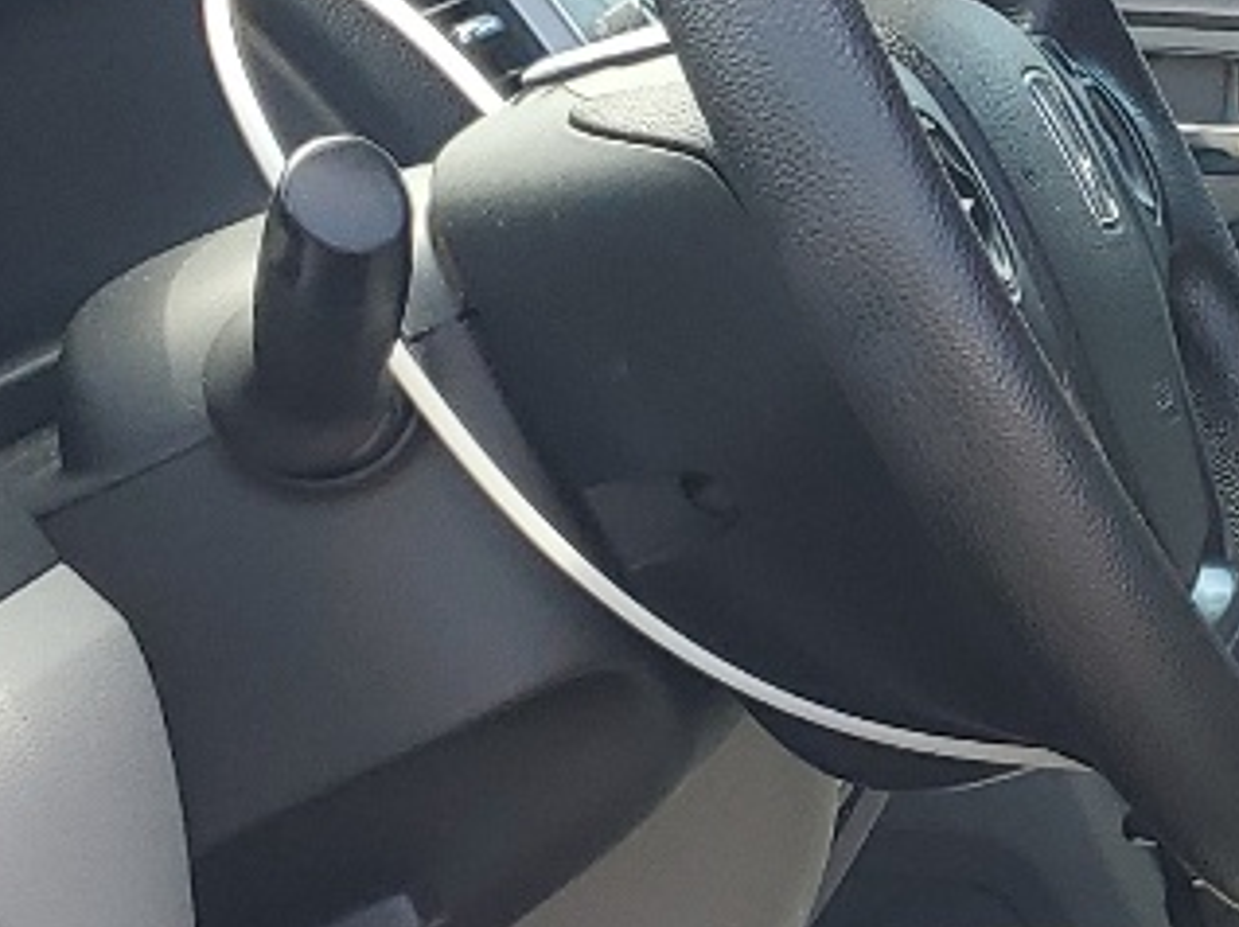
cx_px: 1952
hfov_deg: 14.0
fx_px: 4685
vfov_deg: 11.2
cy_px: 849
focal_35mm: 131
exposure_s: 1/500
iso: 50
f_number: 1.5
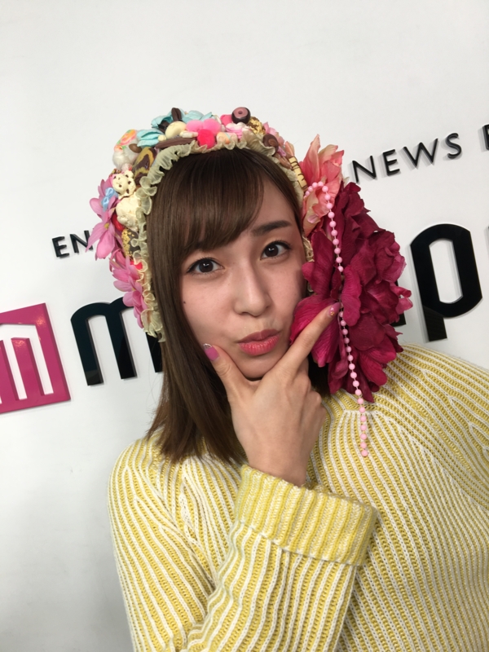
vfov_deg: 61.7
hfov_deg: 48.2
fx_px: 546
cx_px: 244
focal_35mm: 29
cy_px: 326
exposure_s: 1/60
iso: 25
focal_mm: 4.15
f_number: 2.2
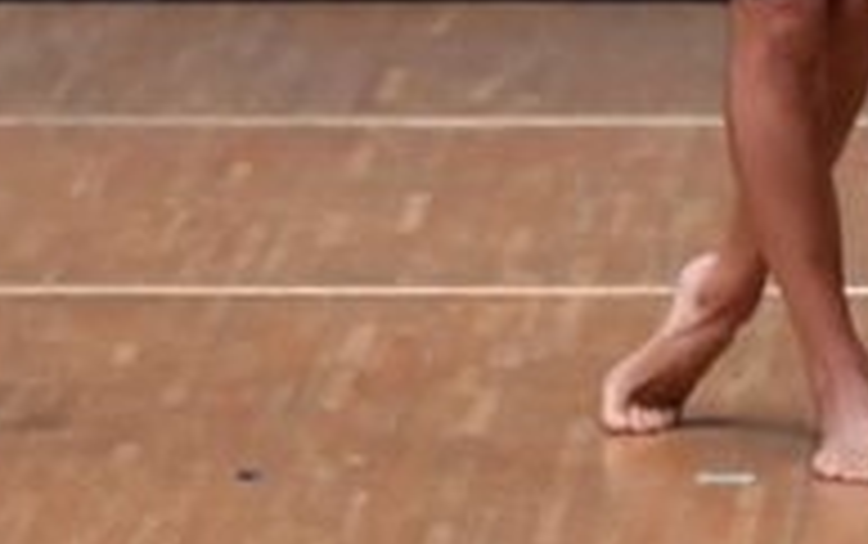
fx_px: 21782
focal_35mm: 920
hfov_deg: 2.3
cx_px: 879
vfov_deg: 1.4
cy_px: -297
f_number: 5.6
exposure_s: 1/400
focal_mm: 150
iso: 6400
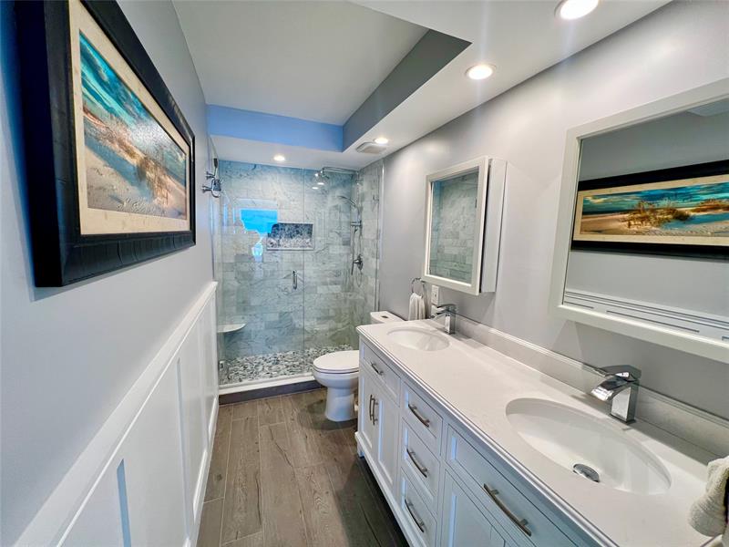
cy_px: 274
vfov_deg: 89.9
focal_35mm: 13
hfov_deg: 106.2
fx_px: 274
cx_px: 364
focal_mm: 1.57
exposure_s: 1/120
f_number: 1.8
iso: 160
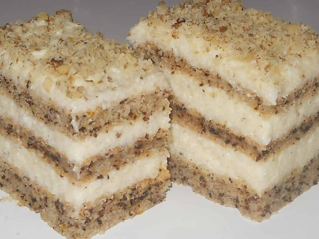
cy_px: 120
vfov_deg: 35.1
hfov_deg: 45.8
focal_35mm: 41
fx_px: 378
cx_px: 160
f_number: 5.5
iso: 80
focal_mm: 6.7
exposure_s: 1/30
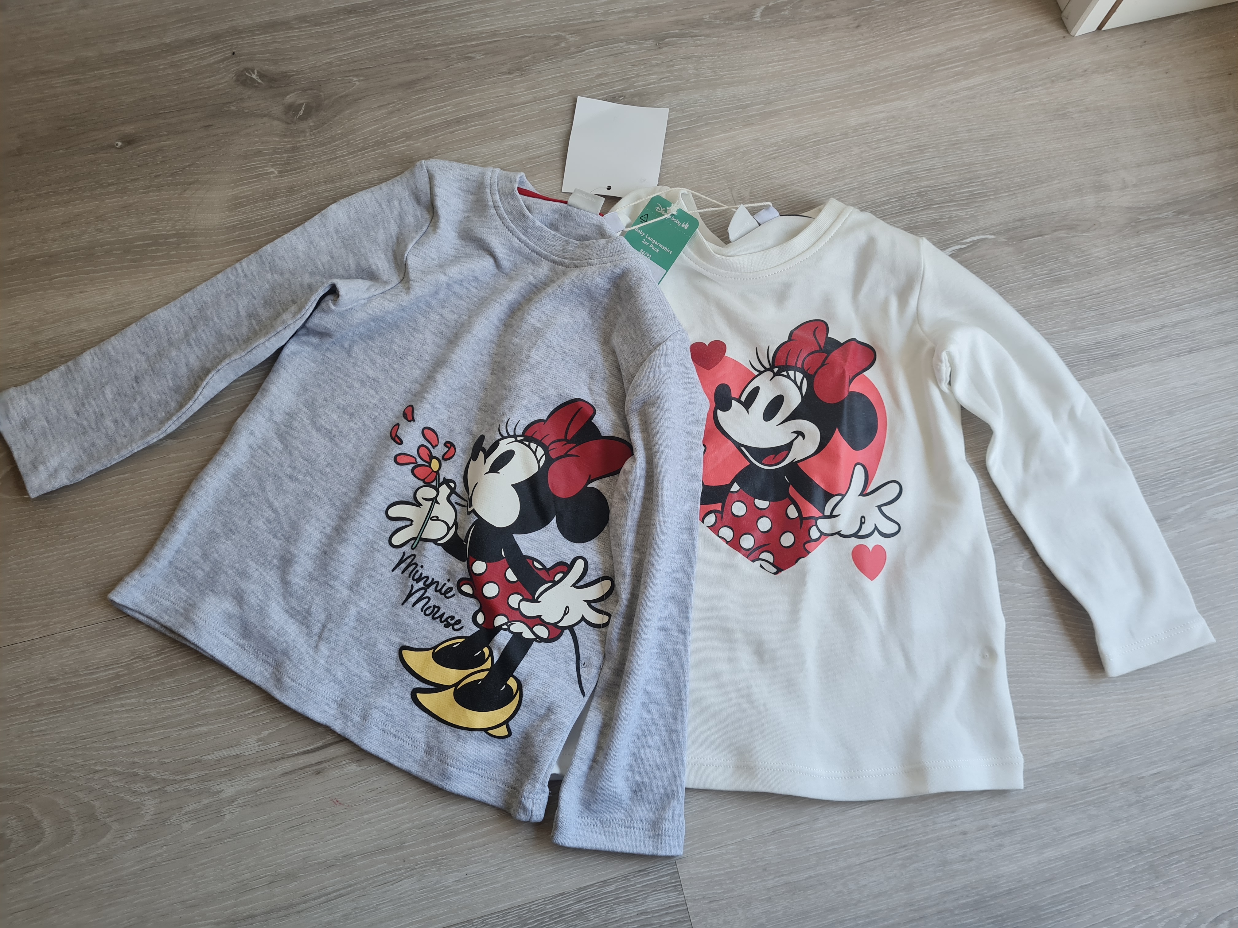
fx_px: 930
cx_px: 619
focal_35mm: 26
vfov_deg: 53.1
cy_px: 464
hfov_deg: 67.3
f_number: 1.8
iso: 80
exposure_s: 1/100
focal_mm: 5.4
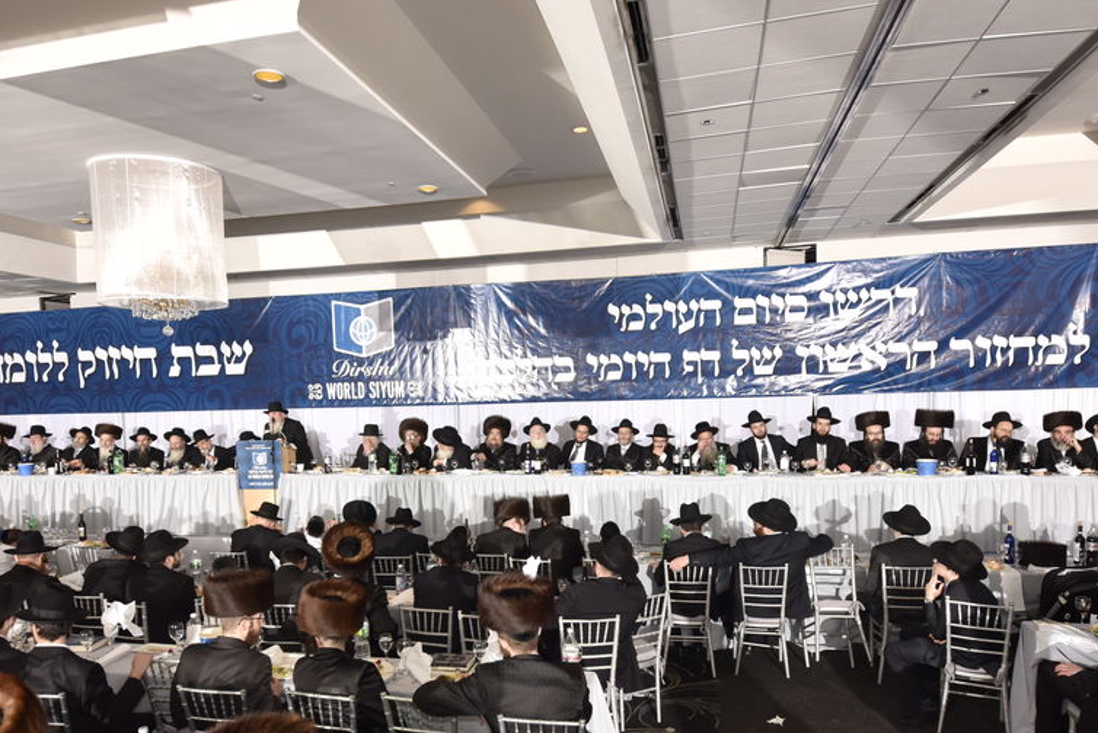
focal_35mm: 26
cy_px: 449
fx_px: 793
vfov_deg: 49.2
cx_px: 518
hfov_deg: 69.3
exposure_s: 1/125
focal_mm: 14
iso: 800
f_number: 7.1
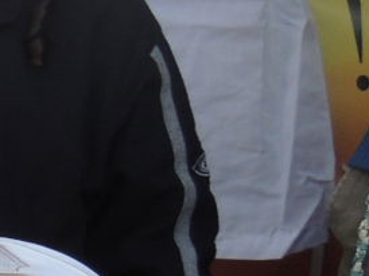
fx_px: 3813
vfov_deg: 4.1
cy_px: 147
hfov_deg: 5.3
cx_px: -566
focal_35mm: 358
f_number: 3.9
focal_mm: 12.4
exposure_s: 1/400
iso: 200
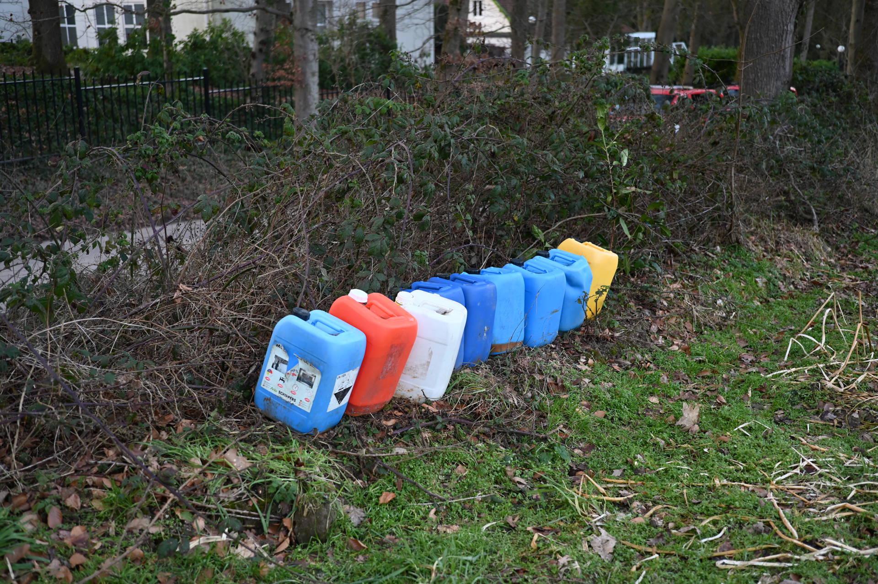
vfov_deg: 33.3
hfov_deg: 48.5
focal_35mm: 40
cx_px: 439
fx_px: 975
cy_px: 292
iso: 400
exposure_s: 1/200
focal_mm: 40
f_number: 2.8
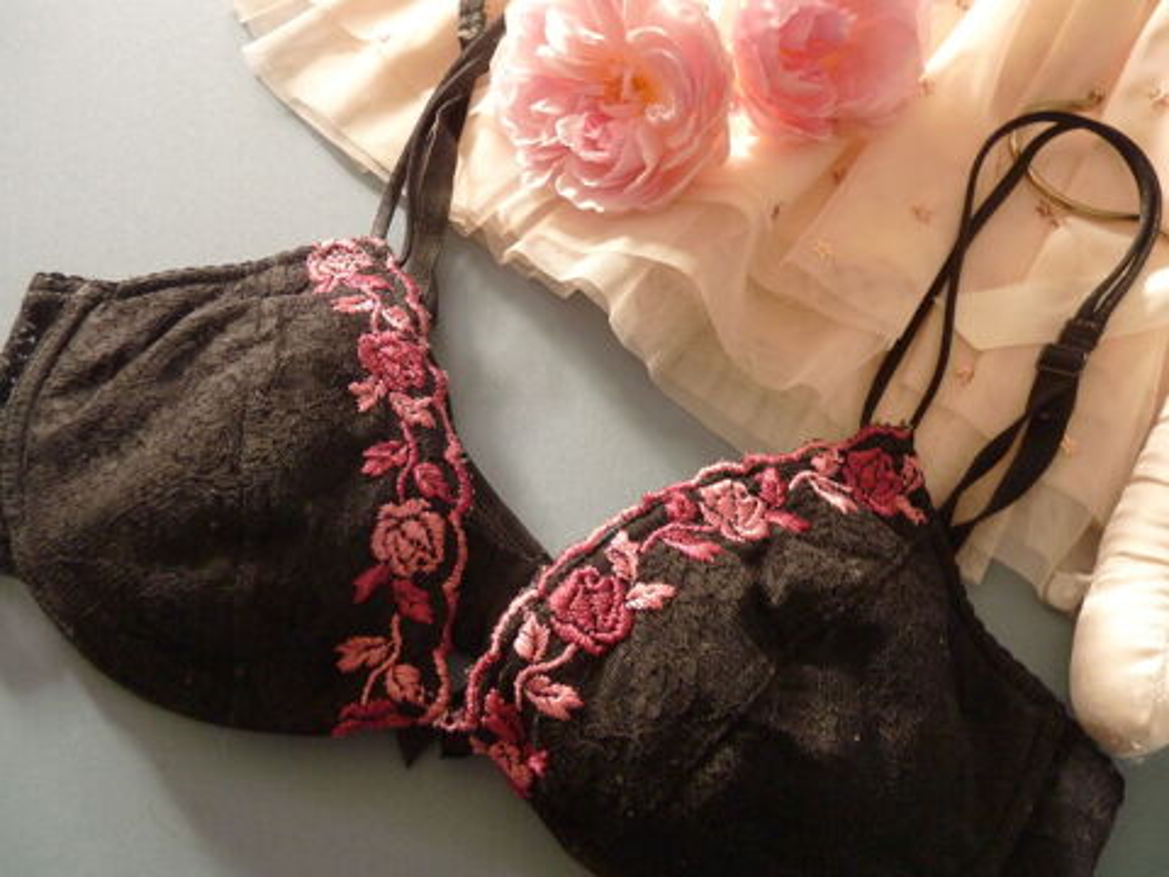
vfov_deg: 48.2
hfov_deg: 61.7
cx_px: 584
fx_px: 979
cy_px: 438
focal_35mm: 29
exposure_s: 1/8
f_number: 2.8
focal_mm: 5.1
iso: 400
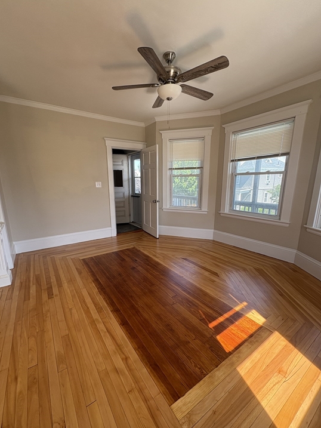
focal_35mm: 15
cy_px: 222
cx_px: 155
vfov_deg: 98.1
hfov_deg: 81.7
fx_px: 185
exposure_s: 1/99
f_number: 2.2
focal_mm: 2.22
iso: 80
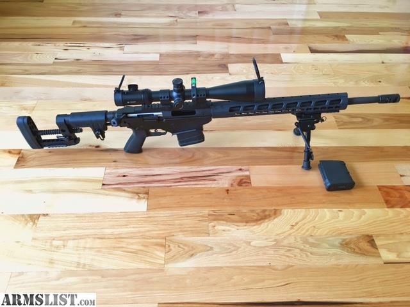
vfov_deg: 48.2
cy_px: 154
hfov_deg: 61.7
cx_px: 205
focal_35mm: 29
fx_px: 343
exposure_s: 1/30
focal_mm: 4.15
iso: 32
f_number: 2.2
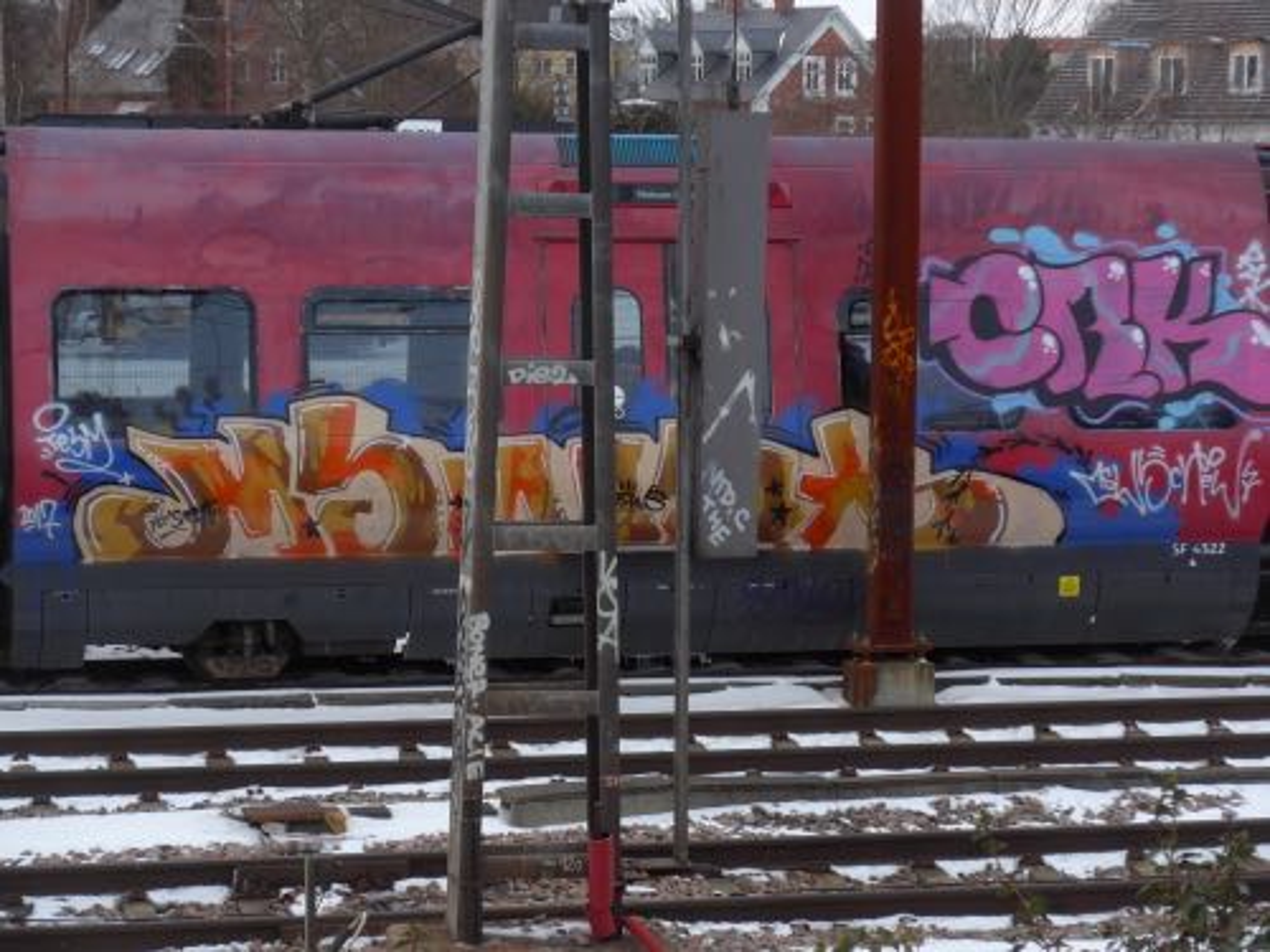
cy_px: 476
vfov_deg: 14.6
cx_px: 635
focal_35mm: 101
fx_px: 3706
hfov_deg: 19.4
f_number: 4.9
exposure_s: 1/80
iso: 250
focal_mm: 21.6
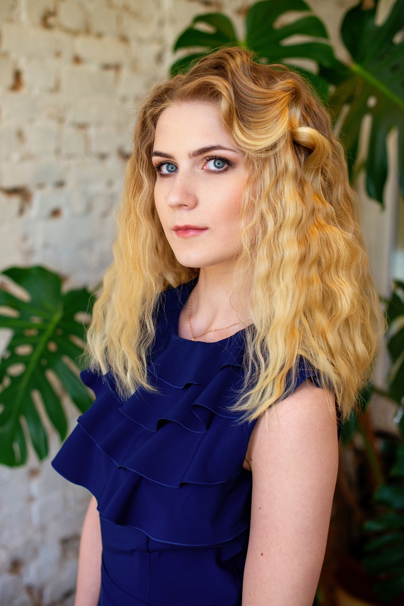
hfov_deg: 27.0
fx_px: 841
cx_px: 202
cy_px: 303
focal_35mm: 50
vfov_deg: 39.6
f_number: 2.8
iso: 200
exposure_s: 1/160
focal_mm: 50
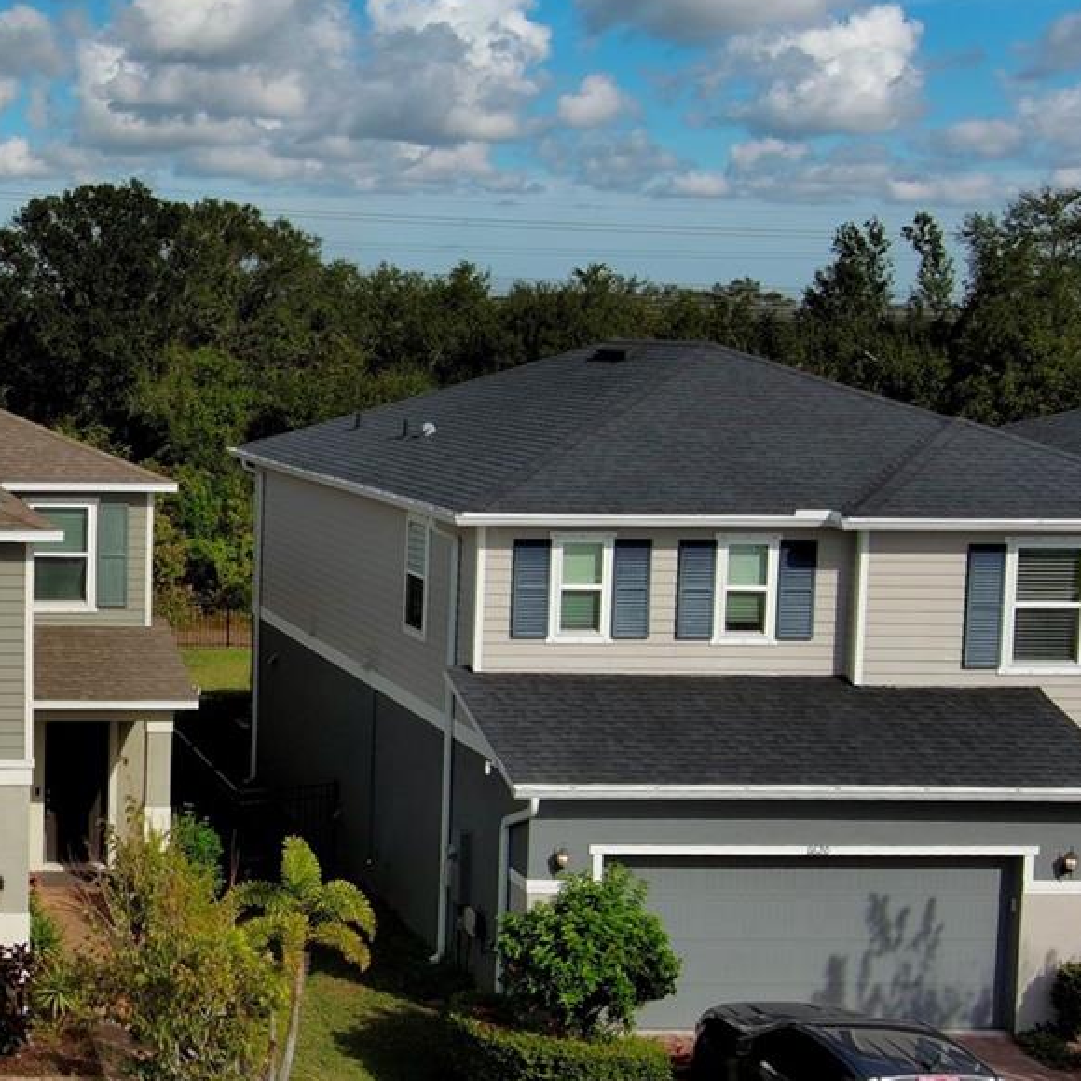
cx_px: -218
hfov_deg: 23.2
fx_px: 2402
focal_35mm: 68
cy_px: 526
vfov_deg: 25.4
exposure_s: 1/400
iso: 100
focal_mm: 10.57
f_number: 9
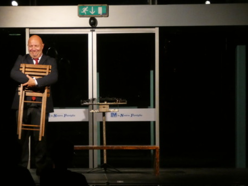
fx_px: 1075
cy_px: 111
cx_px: 79
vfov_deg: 9.9
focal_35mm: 150
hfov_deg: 13.1
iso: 800
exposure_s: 1/50
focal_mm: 17.9
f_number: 4.8
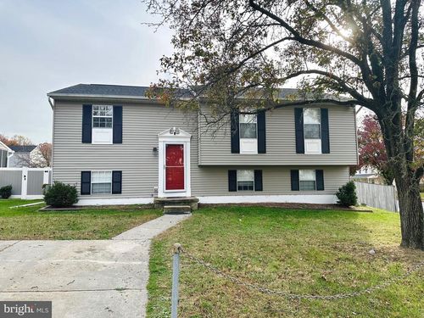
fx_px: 294
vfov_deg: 56.8
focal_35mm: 24
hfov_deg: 71.6
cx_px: 212
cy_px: 159
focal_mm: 6.86
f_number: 1.78
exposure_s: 1/1812
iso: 80
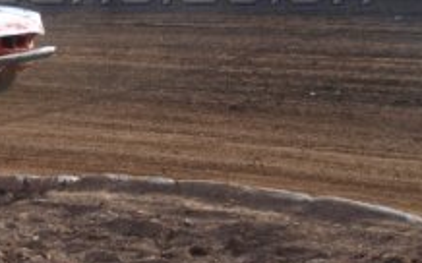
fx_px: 2368
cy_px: -10
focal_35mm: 206
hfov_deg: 10.0
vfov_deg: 6.3
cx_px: -147
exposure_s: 1/800
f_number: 5
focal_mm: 46
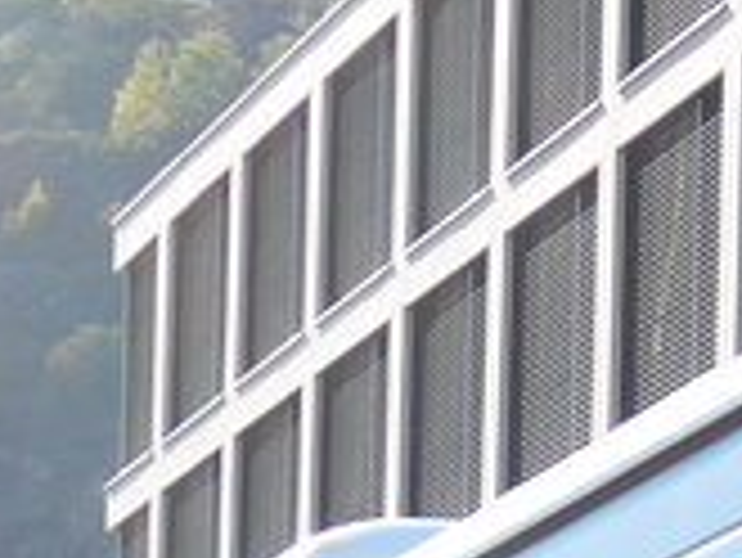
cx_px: 1578
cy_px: 1292
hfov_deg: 6.7
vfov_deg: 5.1
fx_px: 6092
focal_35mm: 284
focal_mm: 8
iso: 80
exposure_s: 1/500
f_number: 2.8
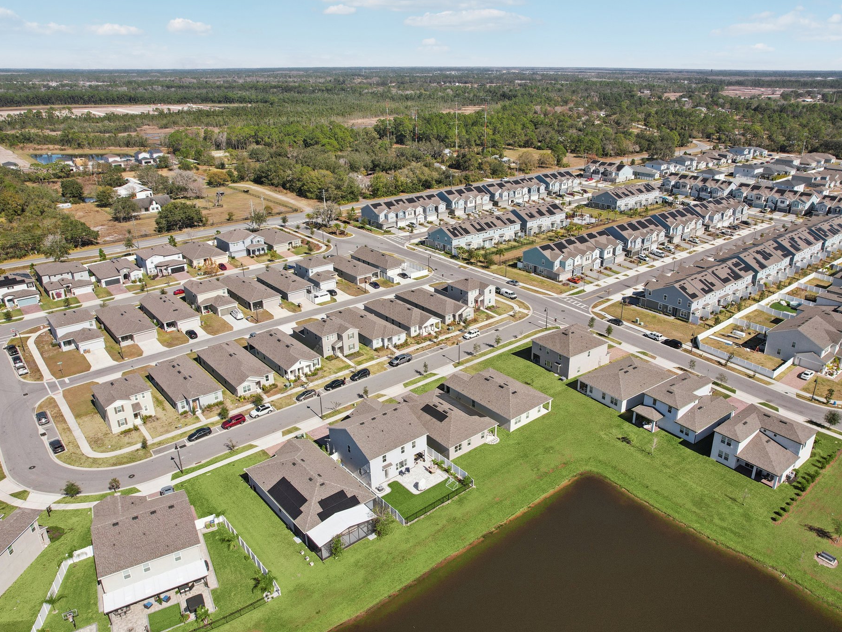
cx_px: 454
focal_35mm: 24
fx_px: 584
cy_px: 316
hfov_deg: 71.5
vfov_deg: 56.8
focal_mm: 8.4
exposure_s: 1/2500
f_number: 2.8
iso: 140
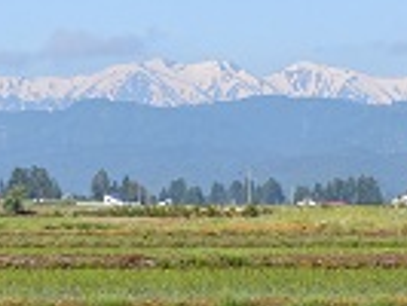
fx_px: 3907
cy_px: 181
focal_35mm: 332
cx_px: -138
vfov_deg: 4.5
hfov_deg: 5.9
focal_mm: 68
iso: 200
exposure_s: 1/400
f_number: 10
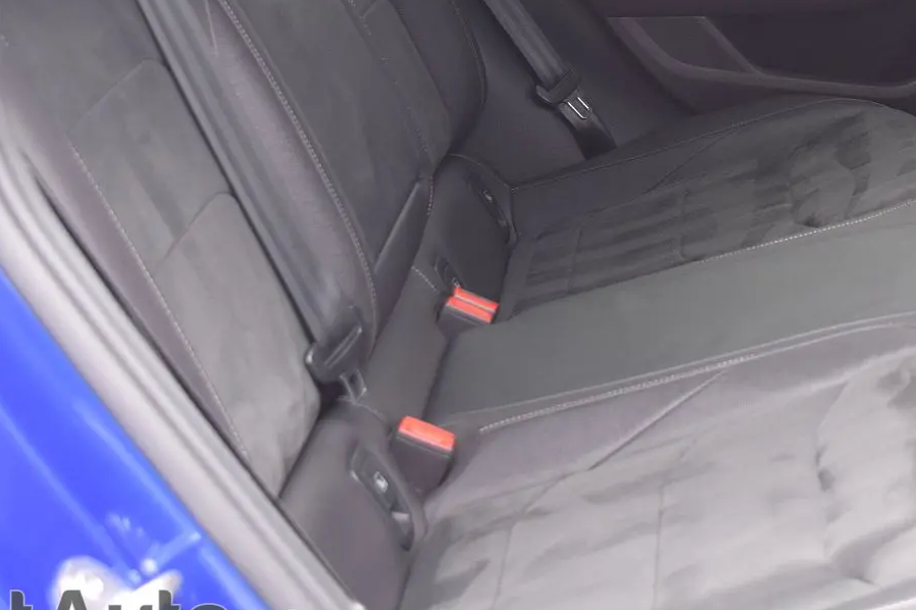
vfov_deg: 17.4
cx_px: 764
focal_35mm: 77
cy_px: 40
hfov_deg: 25.7
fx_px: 1958
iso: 360
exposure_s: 1/40
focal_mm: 24
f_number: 4
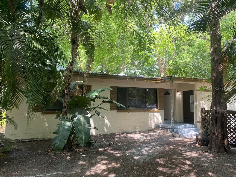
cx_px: 118
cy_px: 88
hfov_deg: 67.3
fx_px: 177
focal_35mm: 26
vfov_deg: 53.1
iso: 40
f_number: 1.8
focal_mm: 4.25
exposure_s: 1/122
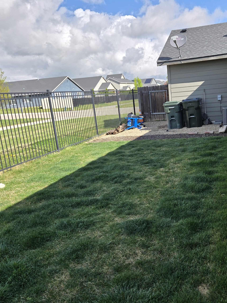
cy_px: 153
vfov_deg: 58.4
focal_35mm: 31
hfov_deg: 44.6
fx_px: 271
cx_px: 156
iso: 64
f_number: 1.8
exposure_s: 1/2921
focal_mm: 5.4
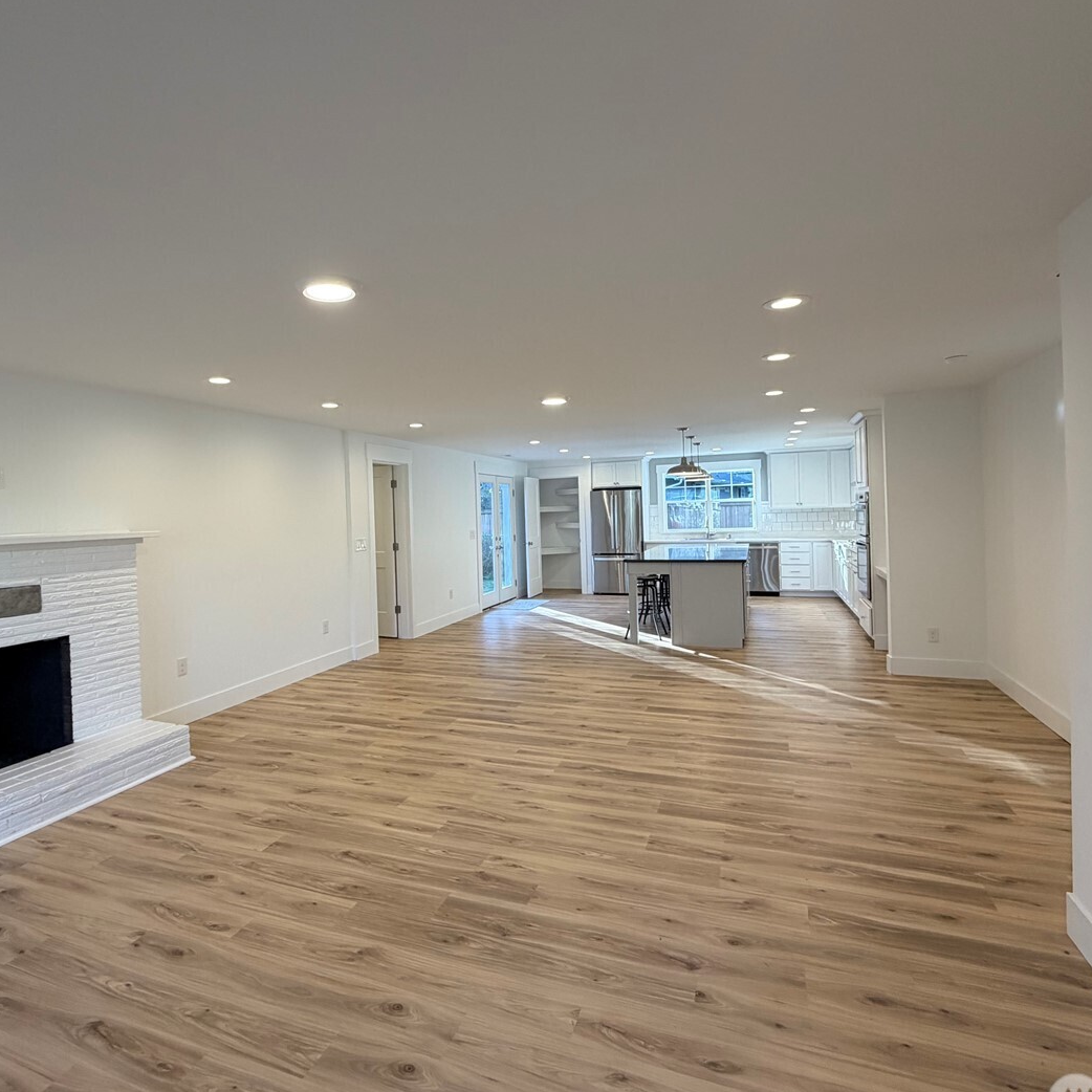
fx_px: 678
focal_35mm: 19
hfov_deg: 77.4
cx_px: 481
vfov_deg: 77.6
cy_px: 516
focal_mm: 2.22
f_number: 2.2
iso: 160
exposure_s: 1/120
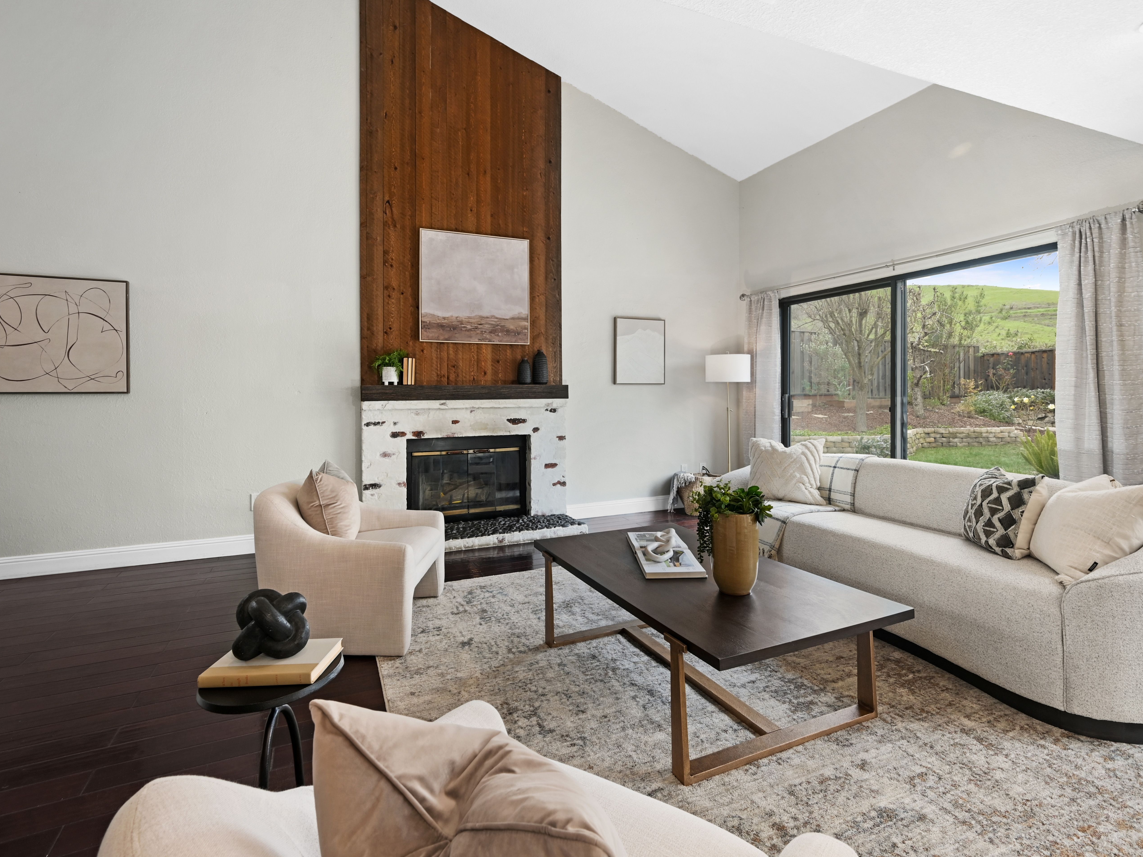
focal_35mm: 16
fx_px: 528
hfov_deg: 94.5
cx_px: 587
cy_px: 406
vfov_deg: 78.0
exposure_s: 1/5
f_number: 8
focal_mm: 14
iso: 320
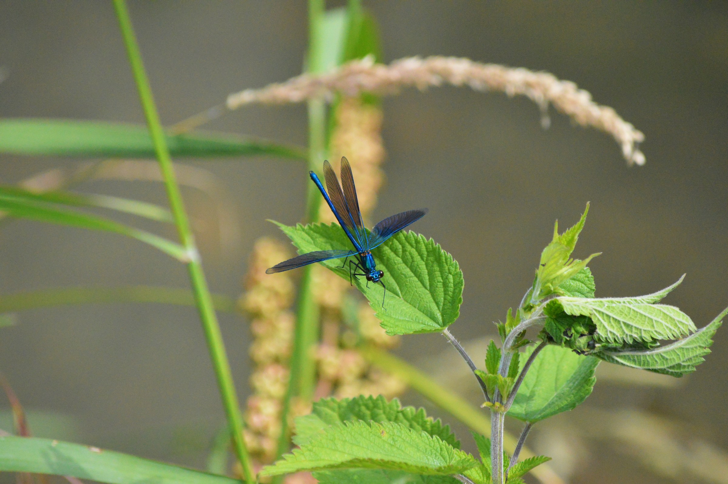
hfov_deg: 6.9
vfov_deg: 4.6
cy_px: 242
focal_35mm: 300
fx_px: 6060
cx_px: 364
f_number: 8
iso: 3200
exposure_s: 1/4000
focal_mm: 200
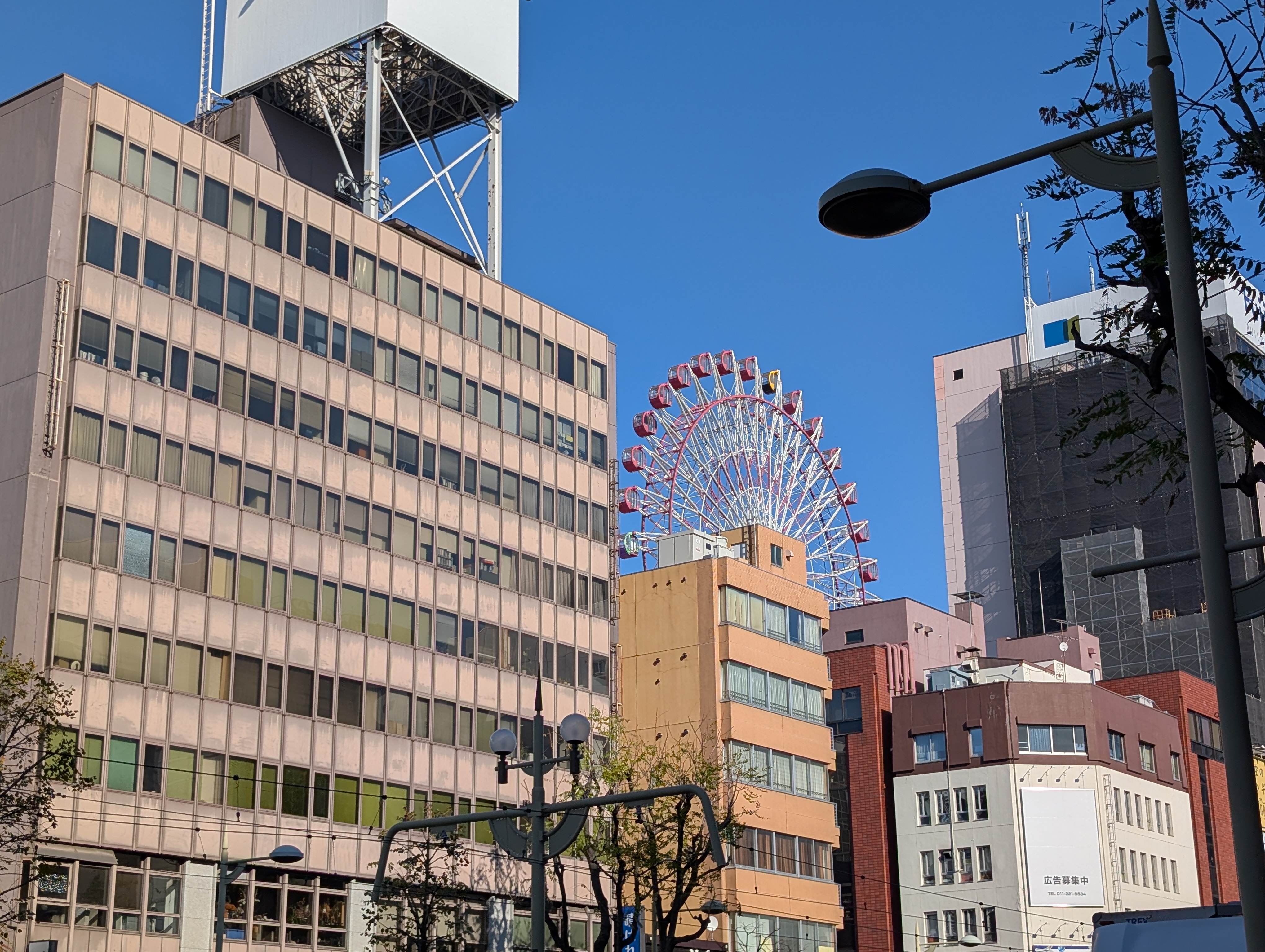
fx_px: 1793
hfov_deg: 38.9
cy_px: 476
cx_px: 632
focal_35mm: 49
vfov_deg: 29.7
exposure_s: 1/2717
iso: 22
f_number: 1.68
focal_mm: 6.9
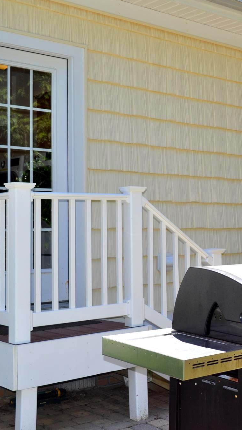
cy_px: 215
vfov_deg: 36.6
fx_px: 650
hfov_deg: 20.4
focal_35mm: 57
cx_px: 247
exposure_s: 1/200
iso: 200
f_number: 8
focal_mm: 24
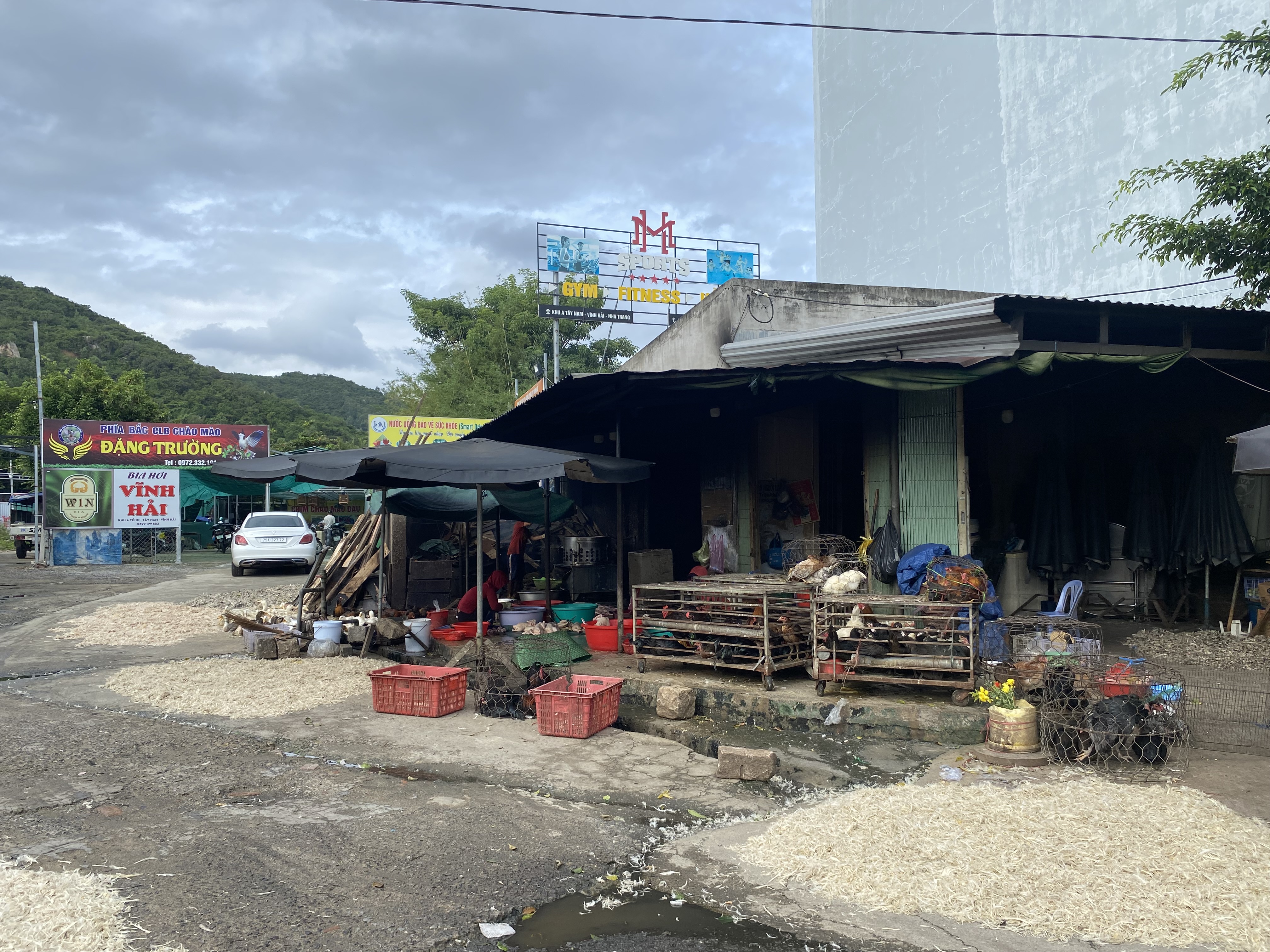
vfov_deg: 53.1
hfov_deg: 67.3
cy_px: 476
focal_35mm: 26
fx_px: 954
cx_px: 635
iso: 32
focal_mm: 4.25
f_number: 1.8
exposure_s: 1/1330
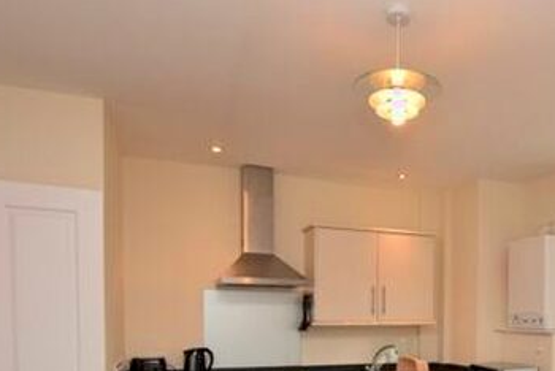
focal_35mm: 30
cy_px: 343
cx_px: 408
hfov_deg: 59.0
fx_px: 463
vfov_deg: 40.0
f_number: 5.6
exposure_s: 1/125
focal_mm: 10
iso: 800
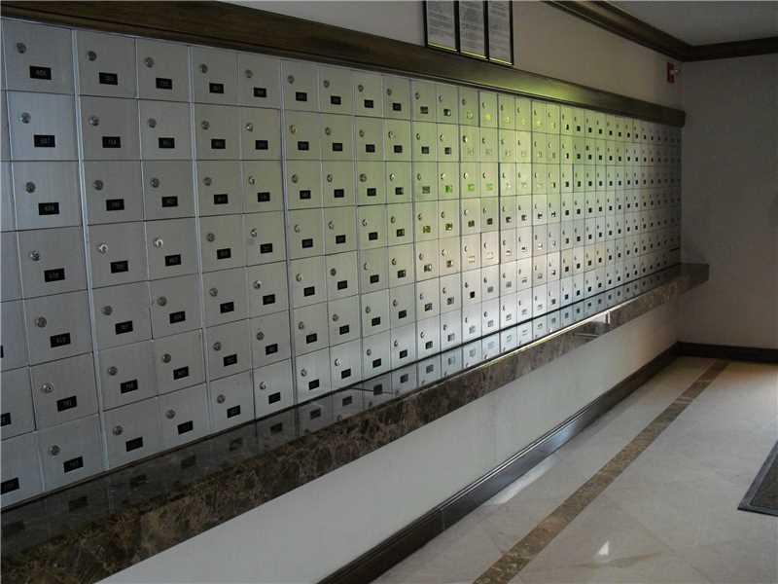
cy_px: 292
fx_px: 809
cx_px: 389
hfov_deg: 51.4
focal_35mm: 36
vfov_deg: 39.7
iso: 400
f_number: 3.1
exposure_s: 1/60
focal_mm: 6.3
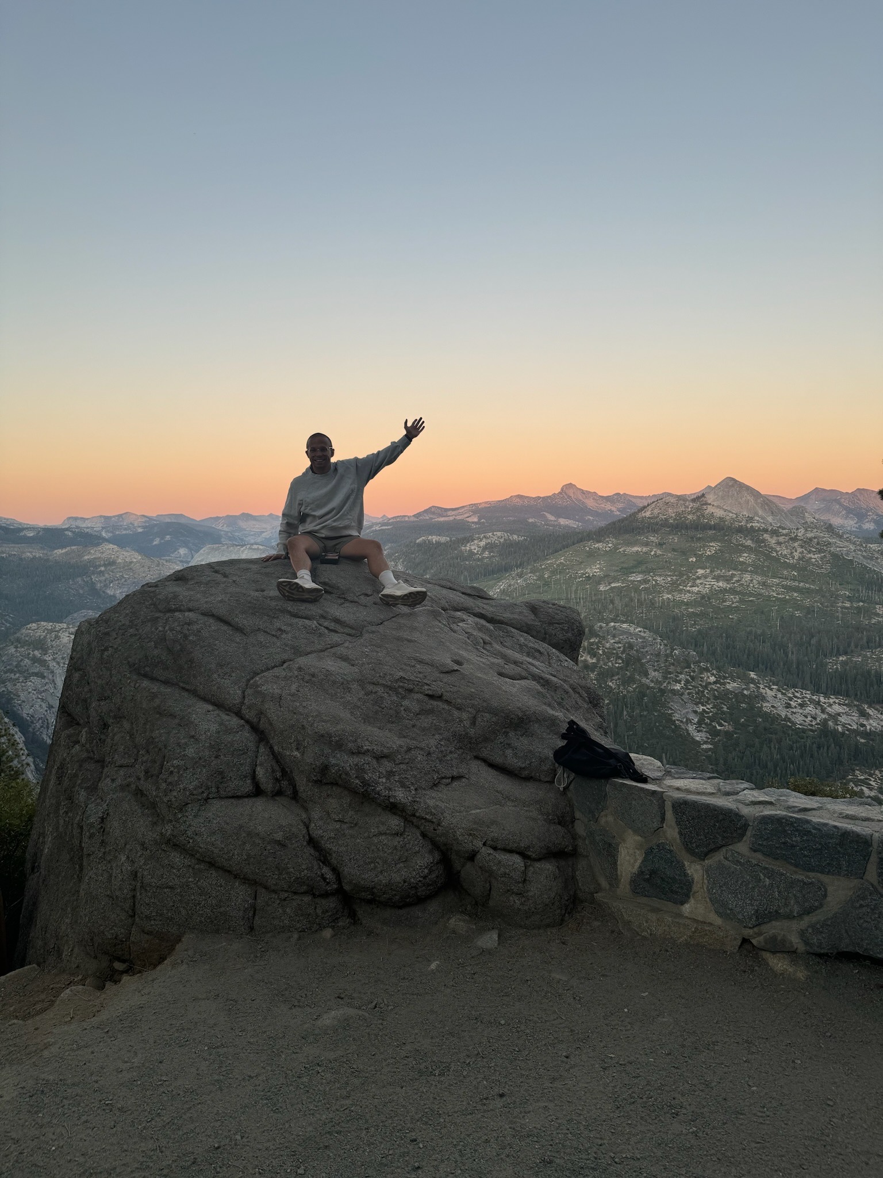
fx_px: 816
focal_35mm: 24
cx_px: 442
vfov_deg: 71.6
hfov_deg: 56.8
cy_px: 589
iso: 64
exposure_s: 1/121
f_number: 1.78
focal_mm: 6.76
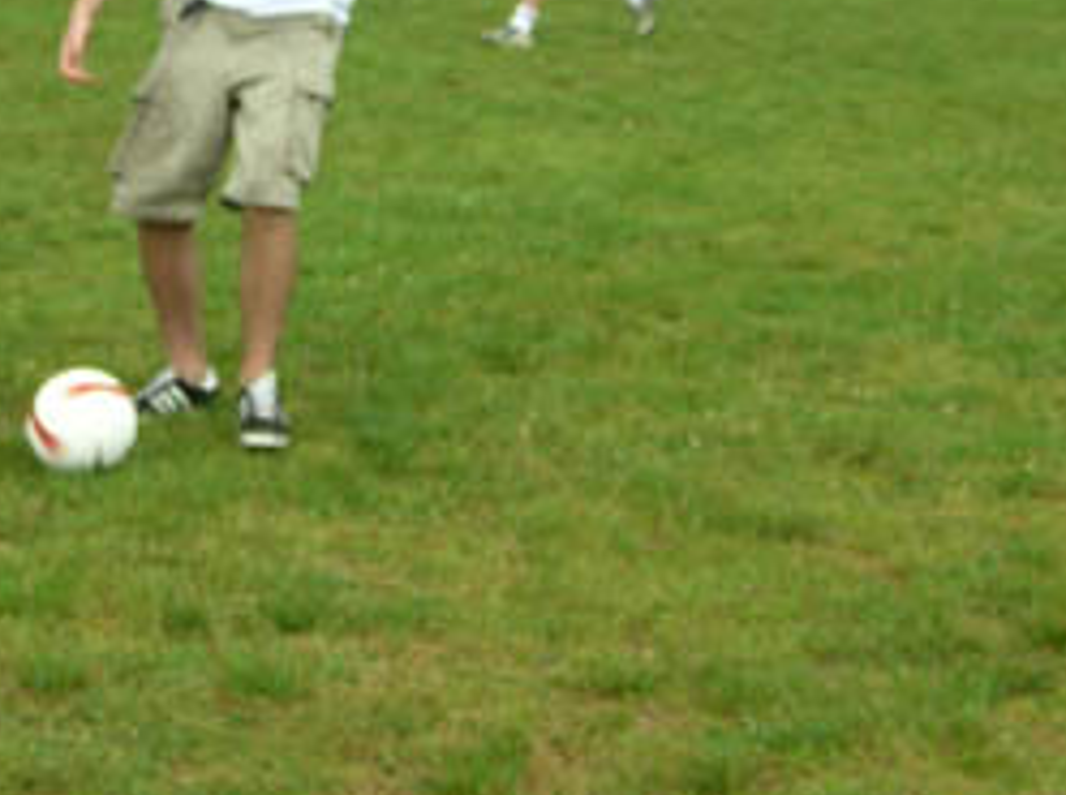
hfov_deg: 15.5
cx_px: 120
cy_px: 105
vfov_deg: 11.7
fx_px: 3873
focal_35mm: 126
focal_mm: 8.7
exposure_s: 1/288
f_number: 3
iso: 50
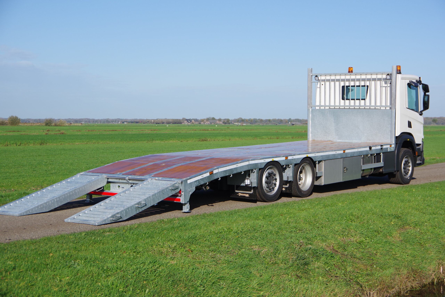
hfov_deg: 33.4
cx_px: 222
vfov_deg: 22.6
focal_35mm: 60
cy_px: 148
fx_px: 742
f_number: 5
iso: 200
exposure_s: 1/1000
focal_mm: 40
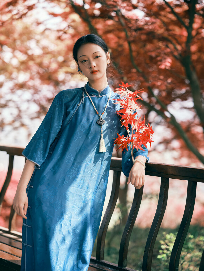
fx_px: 684
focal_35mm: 87
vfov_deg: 22.5
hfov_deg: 17.0
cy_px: 136
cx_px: 102
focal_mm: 110
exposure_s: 1/250
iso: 100
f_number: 2.5
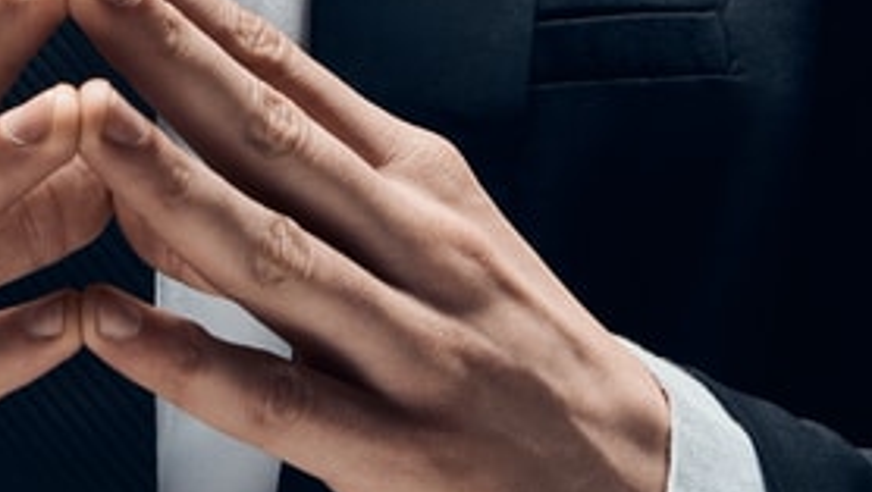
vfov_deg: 5.8
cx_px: 30
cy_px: -432
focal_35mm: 207
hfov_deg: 10.3
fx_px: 4791
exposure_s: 1/160
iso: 100
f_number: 7.1
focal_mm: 55
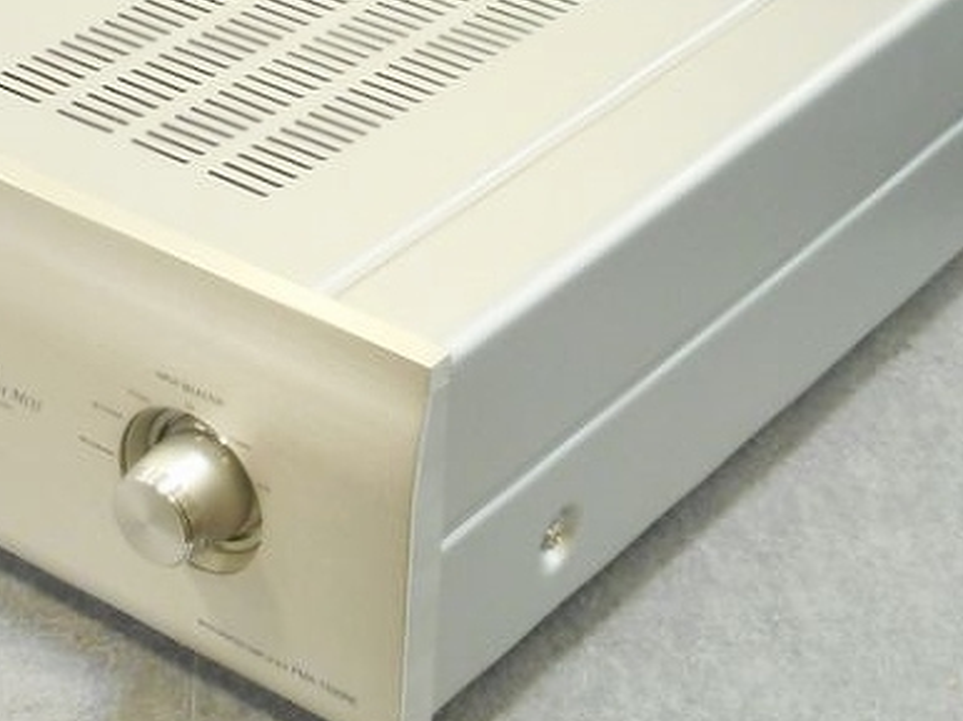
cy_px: 84
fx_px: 2474
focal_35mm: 89
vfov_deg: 16.4
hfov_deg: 21.7
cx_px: 195
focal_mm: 7.9
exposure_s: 1/15
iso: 400
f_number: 4.7
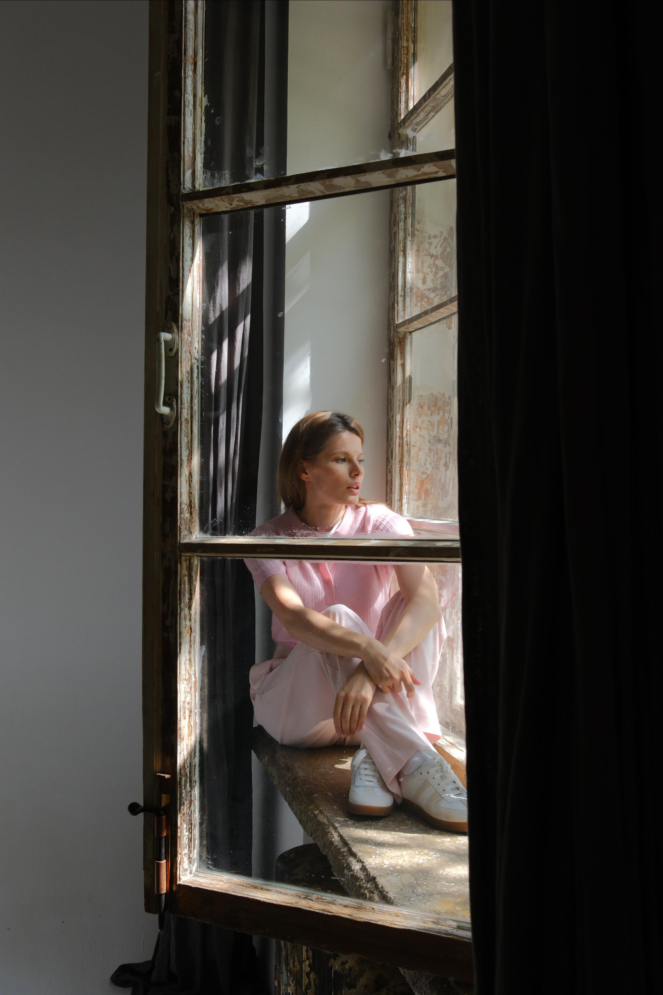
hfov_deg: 34.2
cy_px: 498
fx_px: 1077
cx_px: 332
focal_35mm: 39
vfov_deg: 49.6
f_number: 9
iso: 800
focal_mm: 26
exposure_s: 1/125
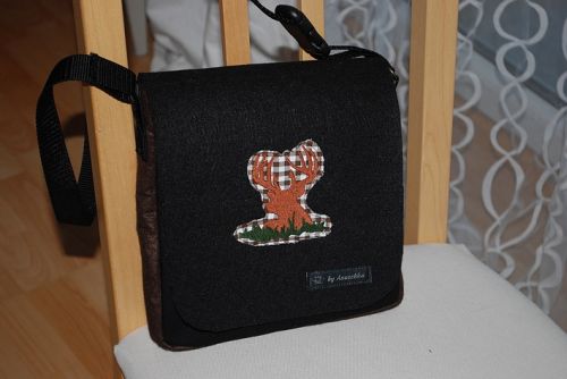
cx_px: 284
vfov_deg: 16.6
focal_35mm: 82
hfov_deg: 24.6
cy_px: 190
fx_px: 1300
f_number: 5.6
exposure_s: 1/60
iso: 200
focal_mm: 55
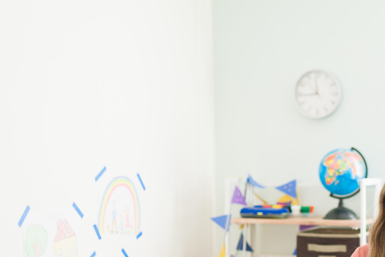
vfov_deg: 18.2
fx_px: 792
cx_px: 394
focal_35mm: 74
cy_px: 219
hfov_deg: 25.8
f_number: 1.6
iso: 250
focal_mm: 35
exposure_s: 1/160
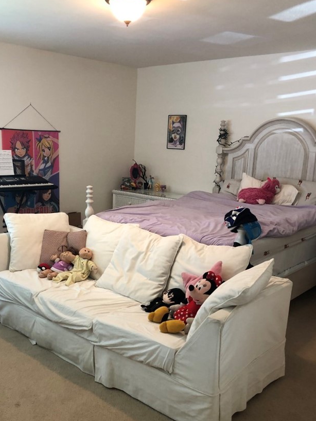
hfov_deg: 40.5
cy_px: 243
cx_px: 127
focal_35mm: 35
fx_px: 426
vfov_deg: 52.4
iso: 40
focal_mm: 3.99
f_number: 1.8
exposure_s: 1/15
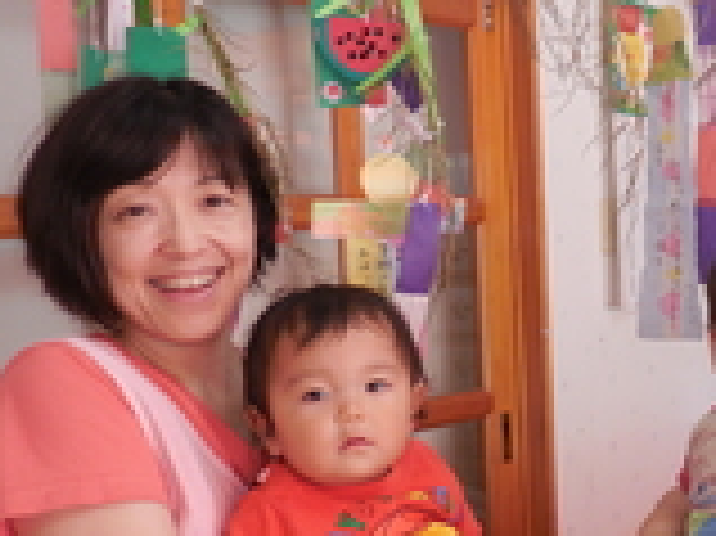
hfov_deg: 33.0
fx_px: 1137
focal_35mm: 55
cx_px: 657
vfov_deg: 26.5
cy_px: 311
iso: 125
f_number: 3.3
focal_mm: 4.5
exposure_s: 1/30
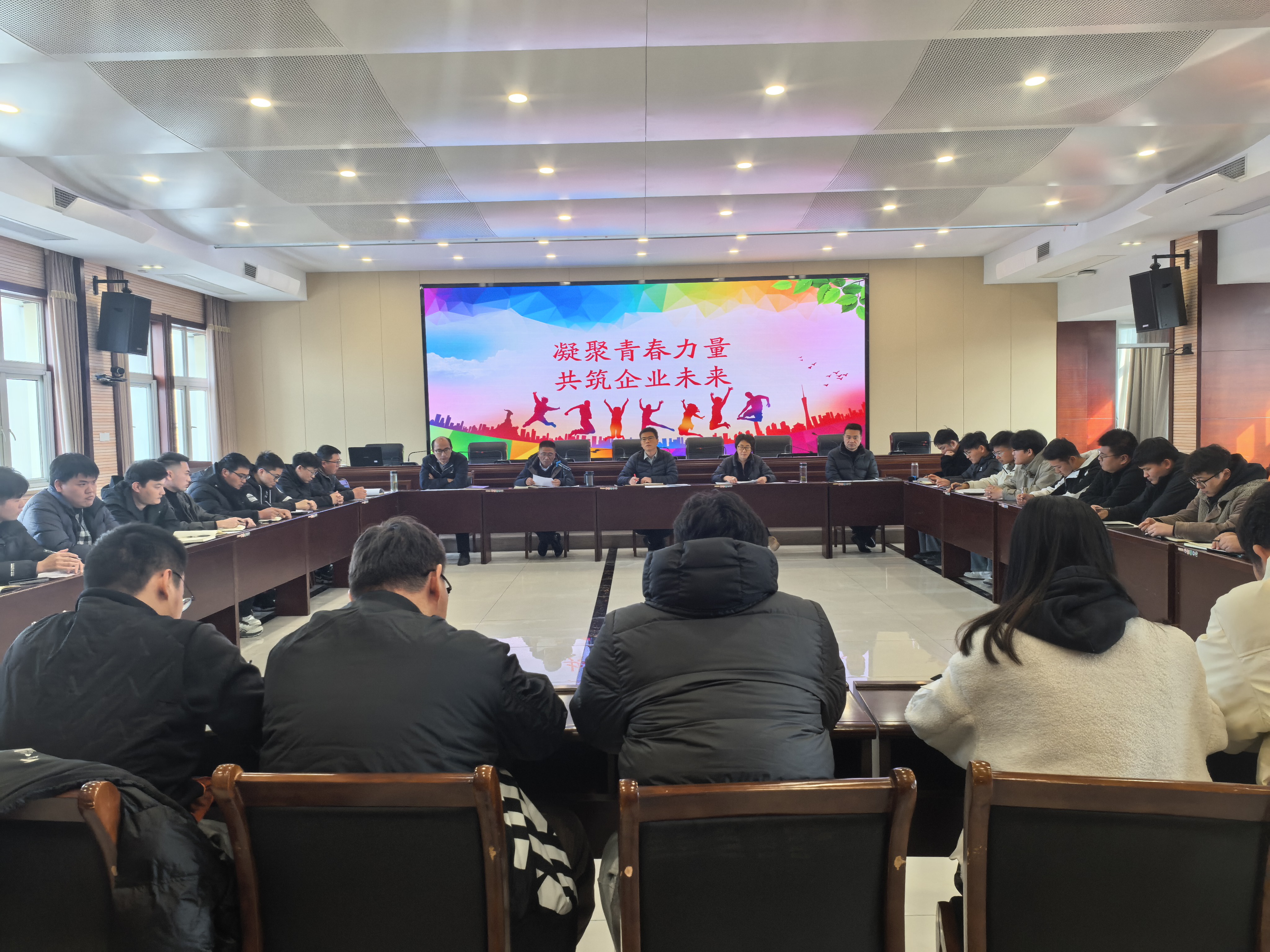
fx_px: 881
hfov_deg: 71.6
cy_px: 476
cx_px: 635
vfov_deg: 56.8
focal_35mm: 24
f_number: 4
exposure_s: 1/100
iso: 250
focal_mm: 6.98
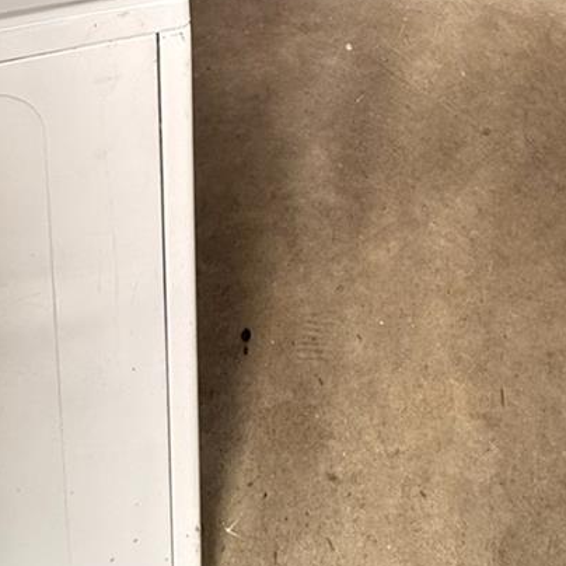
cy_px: -381
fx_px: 851
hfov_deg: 36.8
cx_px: 313
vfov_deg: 23.9
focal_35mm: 46
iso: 80
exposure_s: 1/120
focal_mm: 2.22
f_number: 2.2
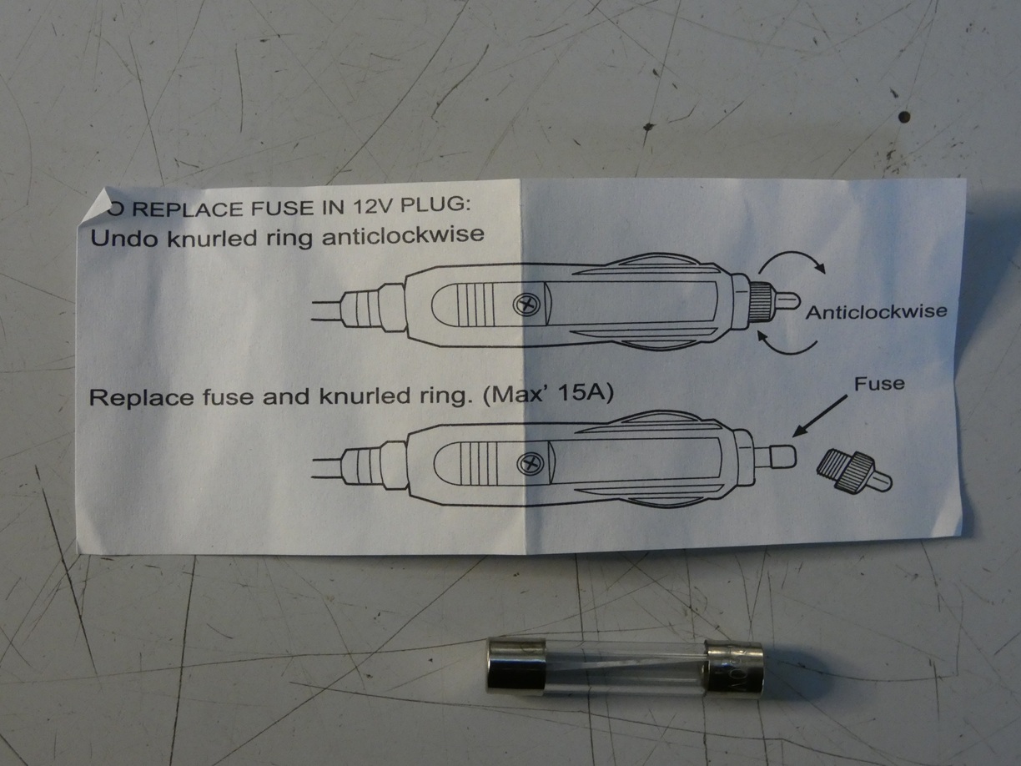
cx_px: 510
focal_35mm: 66
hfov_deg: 29.4
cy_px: 383
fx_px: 1947
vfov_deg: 22.3
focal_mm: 11.9
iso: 800
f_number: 4.2
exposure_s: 1/80
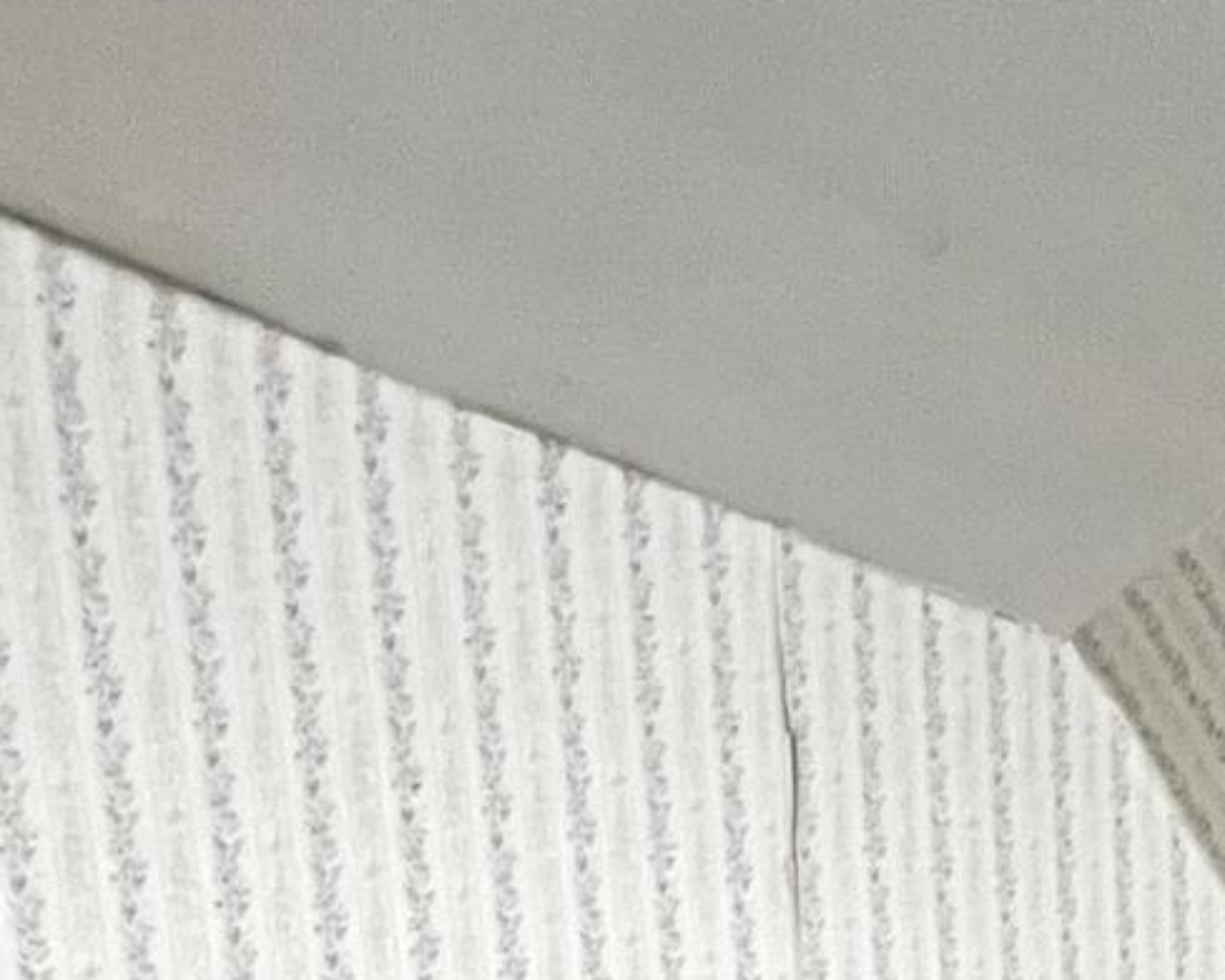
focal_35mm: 52
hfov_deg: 33.3
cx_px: 1197
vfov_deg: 16.6
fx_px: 1885
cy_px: 2194
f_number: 1.8
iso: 500
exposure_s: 1/60
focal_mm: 1.57
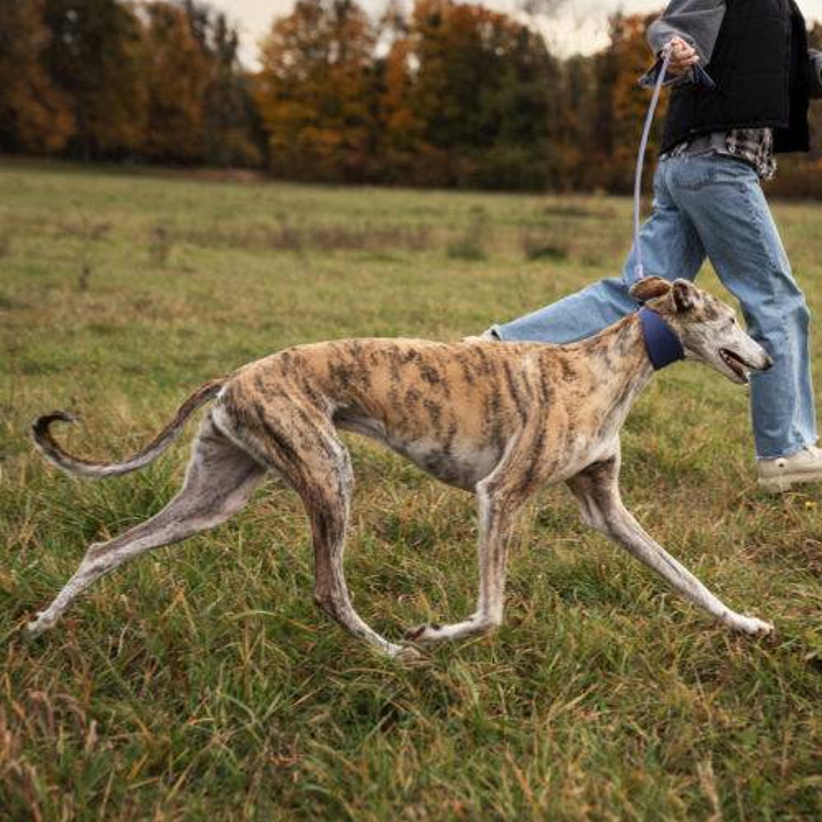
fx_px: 1827
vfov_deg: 25.4
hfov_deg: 25.1
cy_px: 409
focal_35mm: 68
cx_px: 606
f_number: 2.8
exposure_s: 1/500
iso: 400
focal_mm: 52
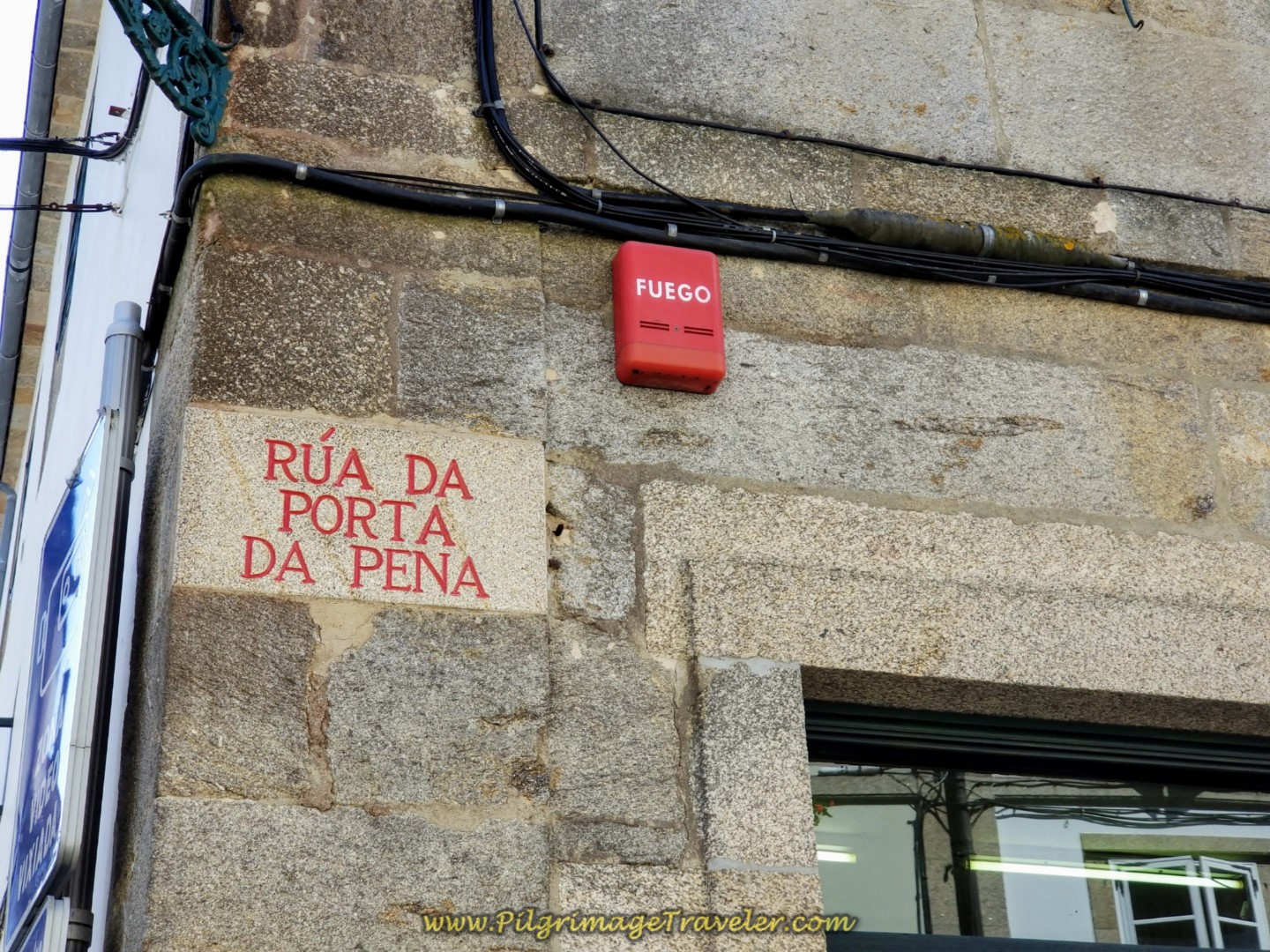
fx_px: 1908
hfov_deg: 36.8
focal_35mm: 52
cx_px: 635
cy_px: 476
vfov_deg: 28.0
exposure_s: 1/266
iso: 25
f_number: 2.4
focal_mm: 6
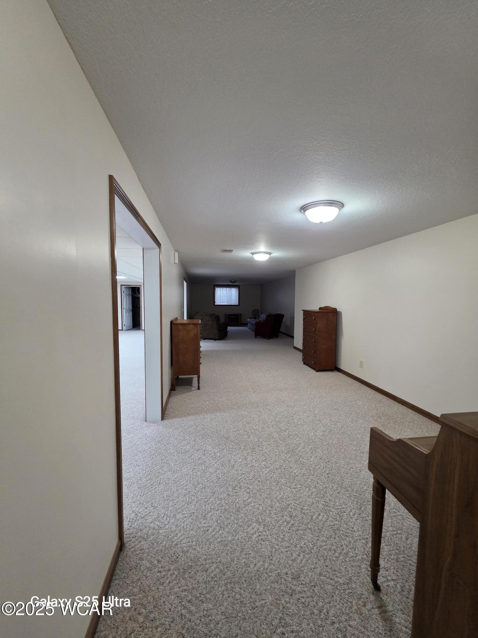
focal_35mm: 13
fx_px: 239
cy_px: 319
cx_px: 239
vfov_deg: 106.2
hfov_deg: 89.9
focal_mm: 2.2
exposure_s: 1/60
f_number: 1.9
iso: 320
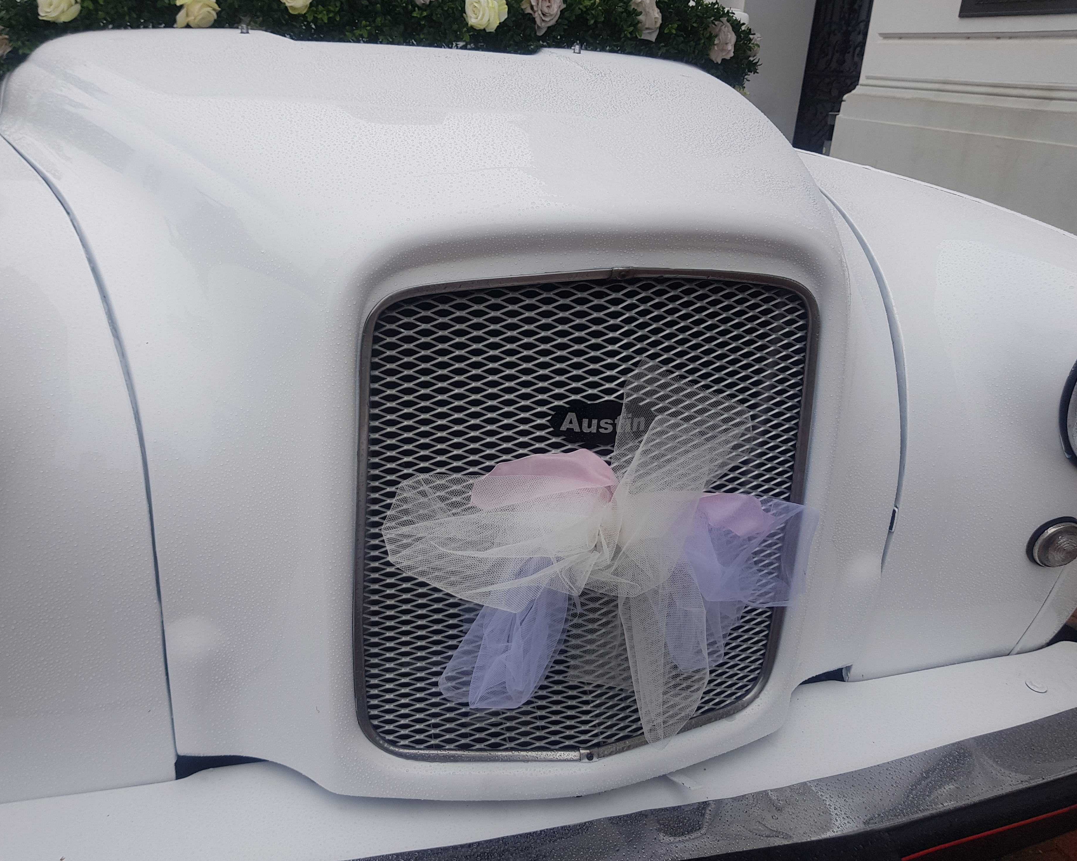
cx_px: 513
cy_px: 425
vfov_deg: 51.5
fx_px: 893
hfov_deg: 62.2
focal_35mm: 28
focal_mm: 4.2
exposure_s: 1/878
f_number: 1.7
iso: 40
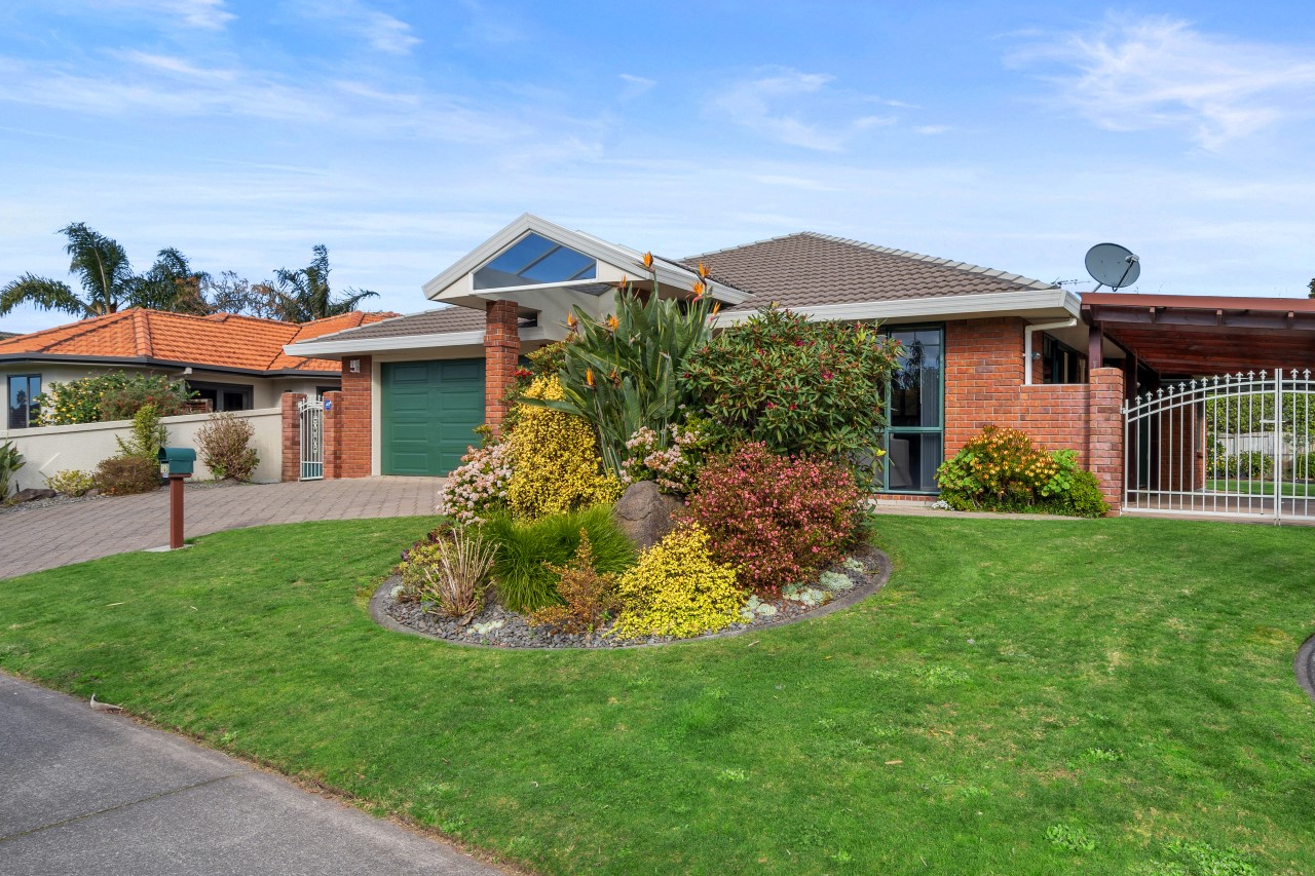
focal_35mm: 24
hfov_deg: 72.9
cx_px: 796
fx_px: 876
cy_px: 405
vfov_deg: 53.1
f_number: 6.3
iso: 100
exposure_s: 1/160
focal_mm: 16
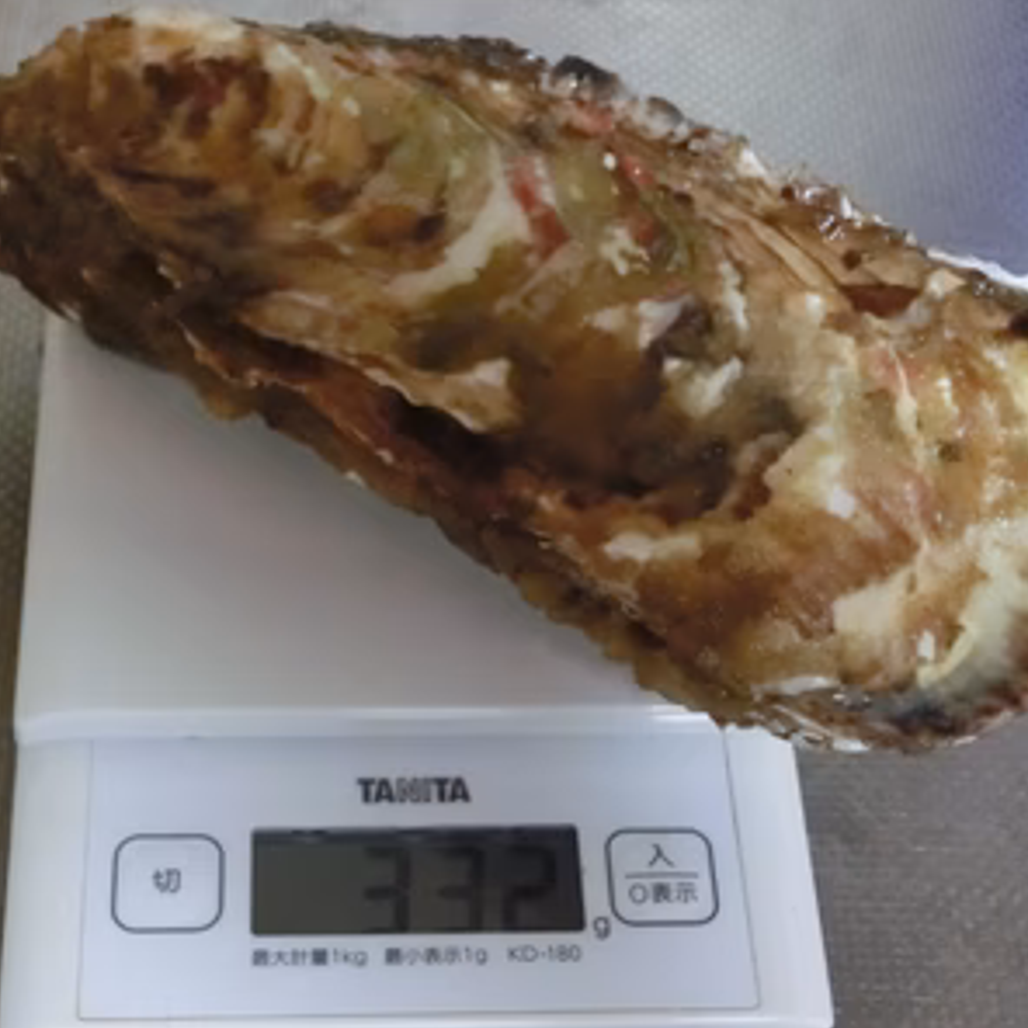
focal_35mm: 68
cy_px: 511
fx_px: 2285
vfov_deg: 25.4
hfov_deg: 25.4
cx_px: 472
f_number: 4.5
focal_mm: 10.11
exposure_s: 1/80
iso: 3200
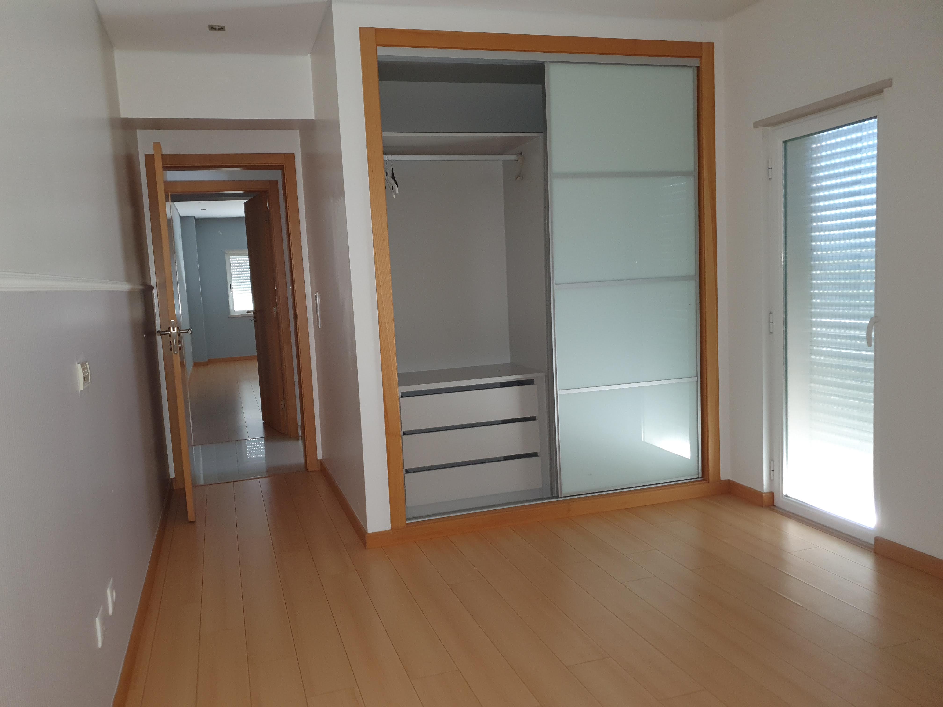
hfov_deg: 67.3
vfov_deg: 53.1
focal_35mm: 26
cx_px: 472
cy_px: 354
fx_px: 708
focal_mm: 4.32
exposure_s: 1/25
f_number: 1.5
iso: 160
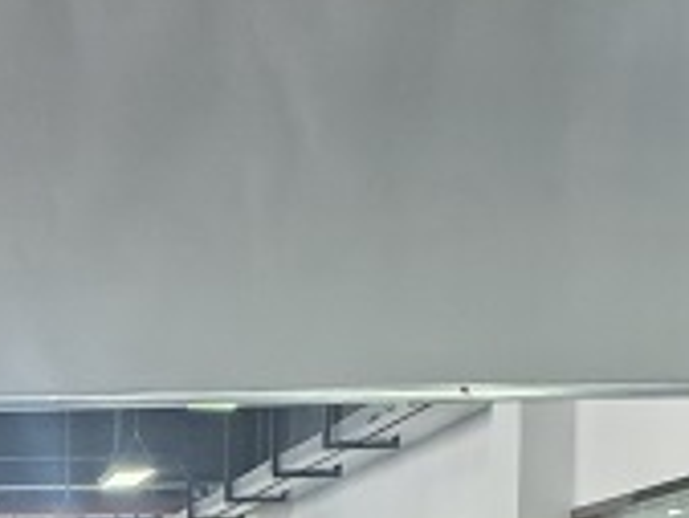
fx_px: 3506
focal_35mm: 176
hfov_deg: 9.9
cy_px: 928
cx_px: -930
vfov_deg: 8.2
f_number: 4
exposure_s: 1/50
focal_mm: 6.98
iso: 320
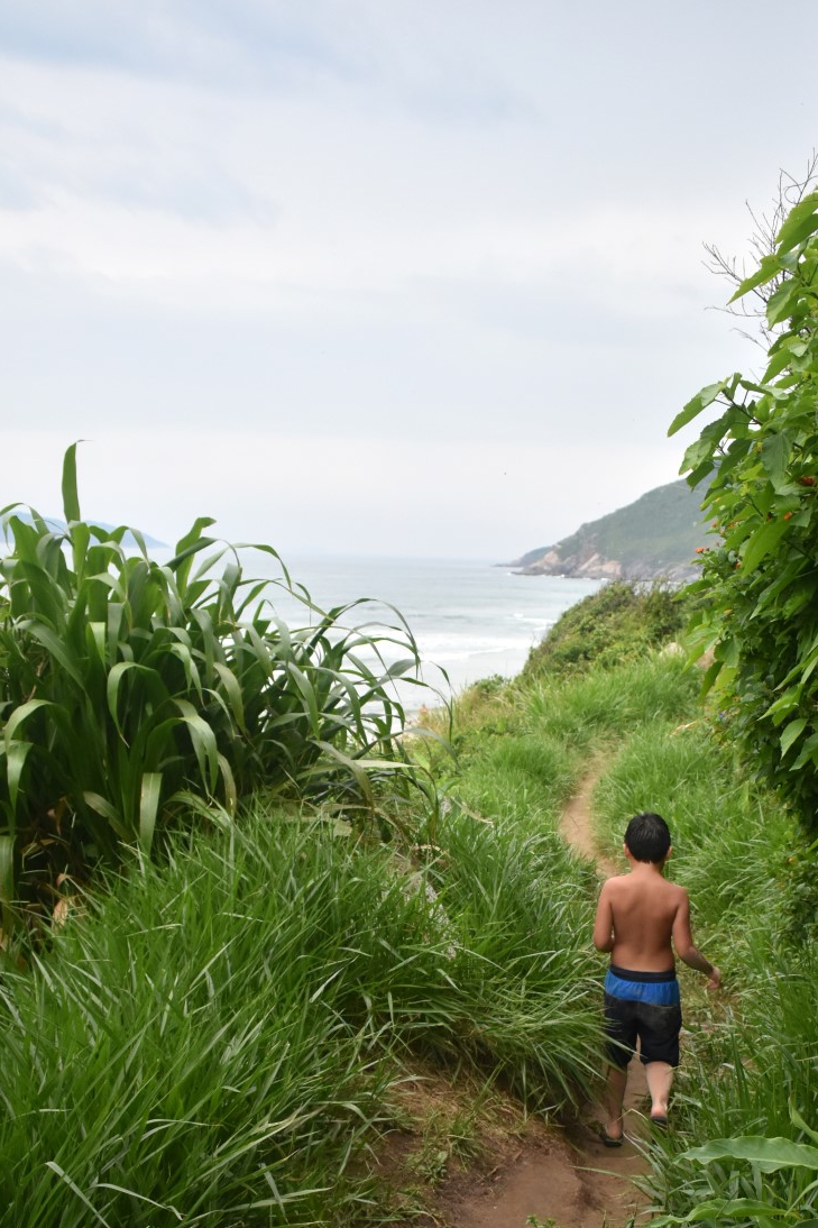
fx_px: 1364
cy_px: 854
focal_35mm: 40
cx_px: 530
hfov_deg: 33.2
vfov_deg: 47.4
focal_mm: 18
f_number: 4
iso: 800
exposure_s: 1/1000
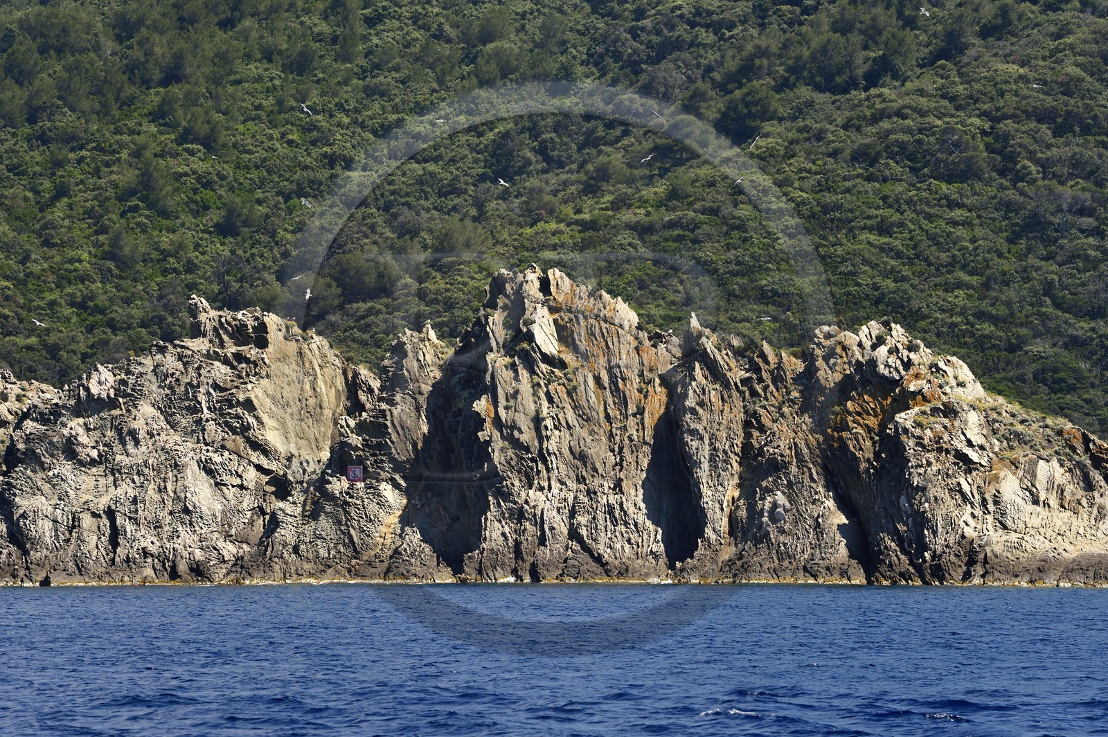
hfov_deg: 10.3
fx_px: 6150
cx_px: 554
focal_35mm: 200
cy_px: 368
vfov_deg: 6.9
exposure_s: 1/400
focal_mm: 200
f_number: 9
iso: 200
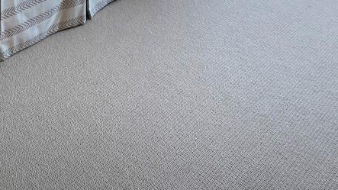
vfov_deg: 14.5
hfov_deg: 36.8
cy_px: -264
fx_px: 493
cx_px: 76
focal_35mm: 55
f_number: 11
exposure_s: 1/10
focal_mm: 7
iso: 400
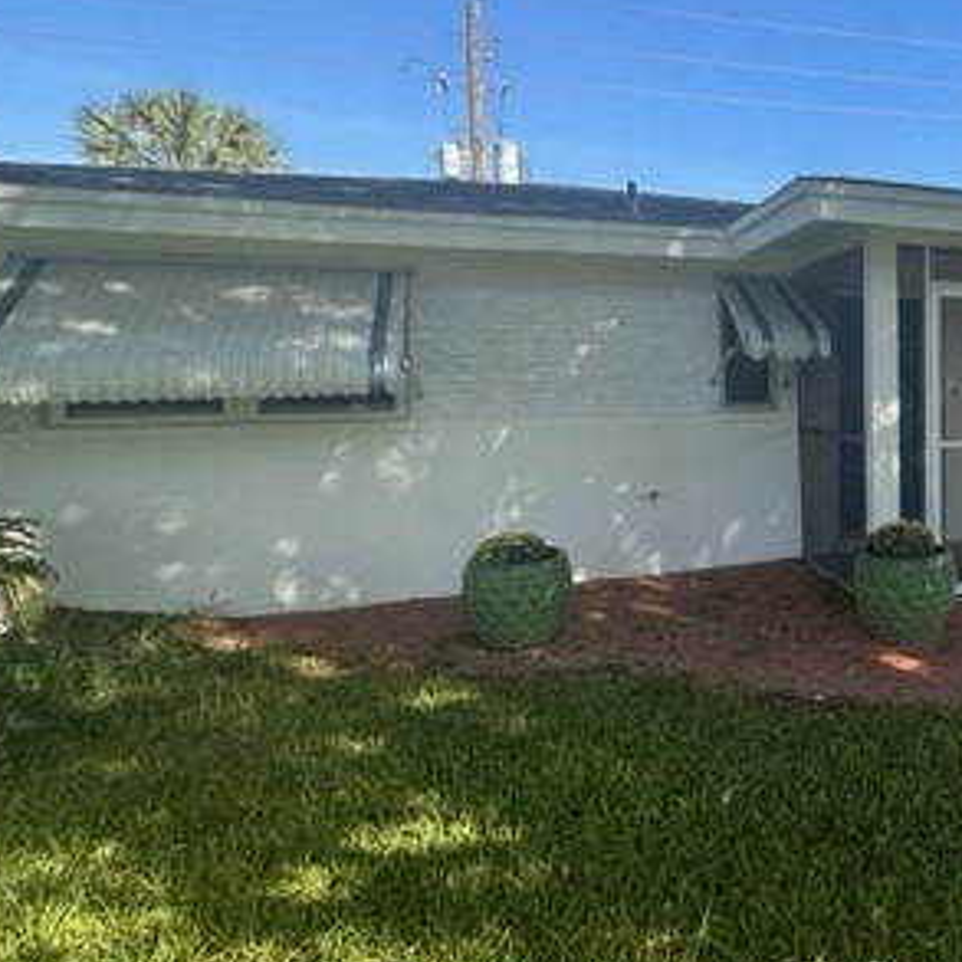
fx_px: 849
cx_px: 896
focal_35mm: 27
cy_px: 430
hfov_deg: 51.0
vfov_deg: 58.9
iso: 40
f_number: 2.2
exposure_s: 1/550
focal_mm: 2.22
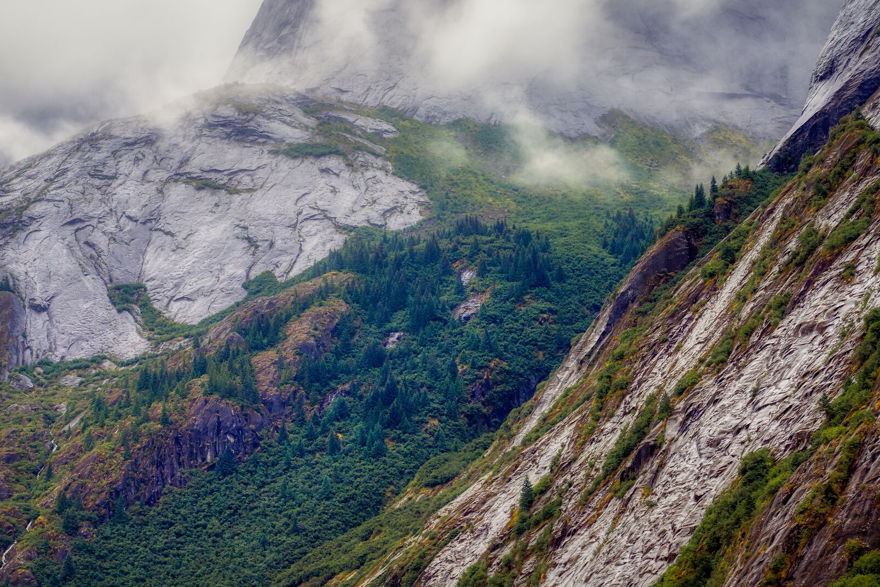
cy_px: 283
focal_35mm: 112
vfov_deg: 12.2
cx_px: 469
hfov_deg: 18.3
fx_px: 2738
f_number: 8
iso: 250
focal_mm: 75
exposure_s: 1/80
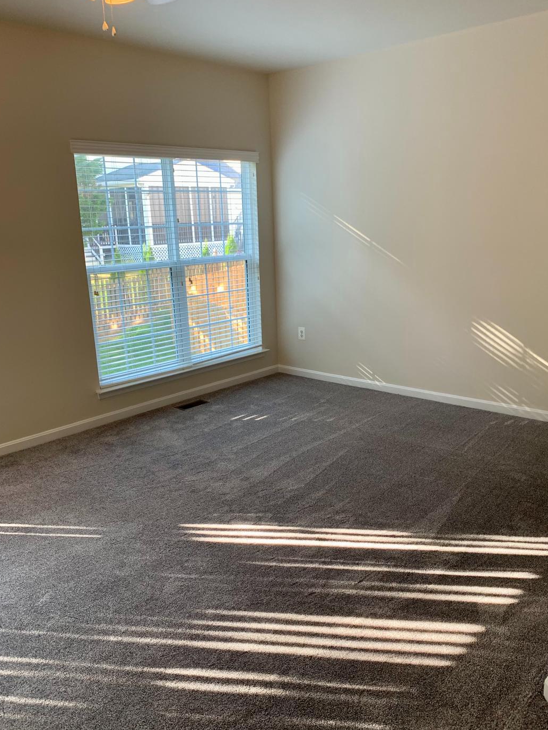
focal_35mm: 29
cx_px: 289
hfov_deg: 48.2
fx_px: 612
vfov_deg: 61.6
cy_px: 394
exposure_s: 1/60
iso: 50
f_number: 1.8
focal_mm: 4.25
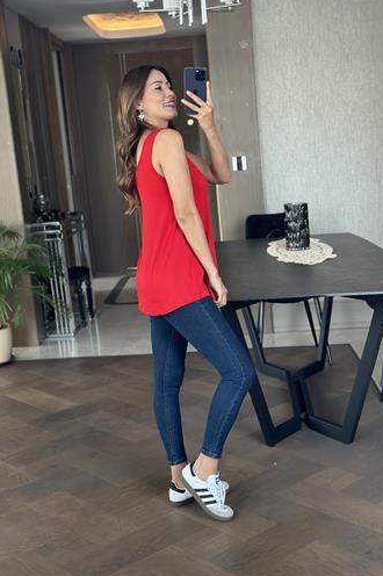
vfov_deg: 38.9
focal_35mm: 51
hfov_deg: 26.4
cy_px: 289
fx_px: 815
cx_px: 182
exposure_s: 1/60
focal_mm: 6.86
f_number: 1.78
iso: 200
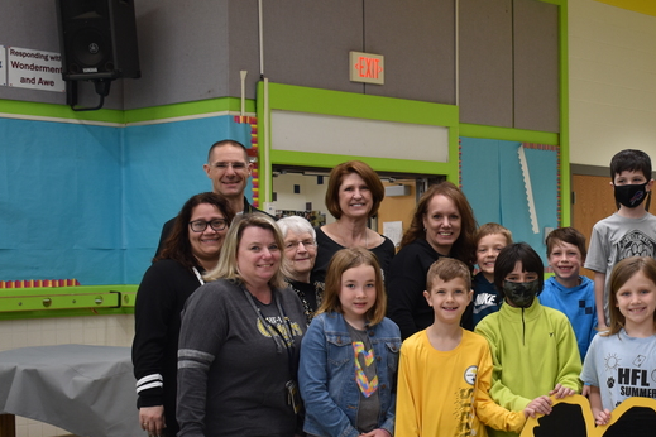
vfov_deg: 19.2
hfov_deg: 27.5
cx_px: 583
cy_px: 237
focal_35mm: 71
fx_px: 1294
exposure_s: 1/60
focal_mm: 24
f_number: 4
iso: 400
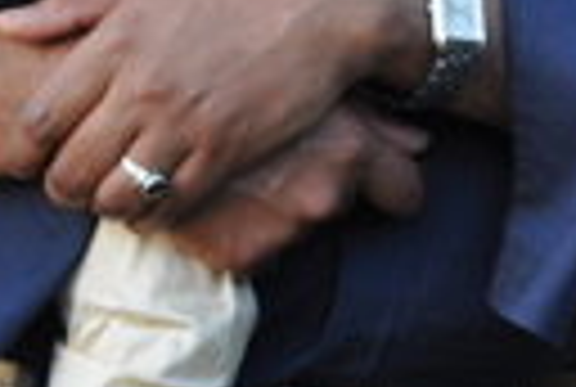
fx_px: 7425
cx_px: 860
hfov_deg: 4.4
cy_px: -466
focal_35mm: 463
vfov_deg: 3.0
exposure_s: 1/80
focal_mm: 62
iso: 400
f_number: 5.3
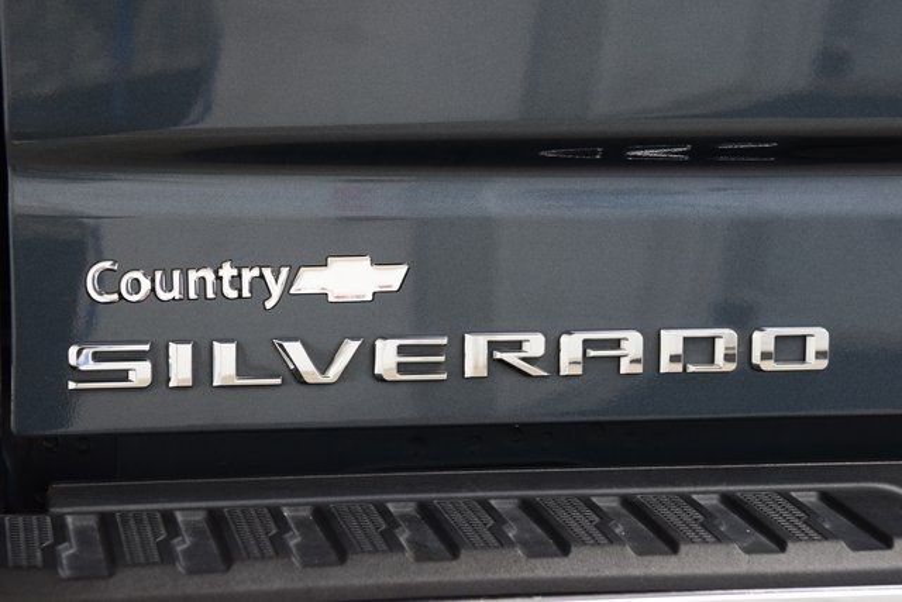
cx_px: 451
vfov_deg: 14.7
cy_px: 301
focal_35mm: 93
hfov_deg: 21.9
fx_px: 2331
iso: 1600
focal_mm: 62
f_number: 5
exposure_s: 1/30
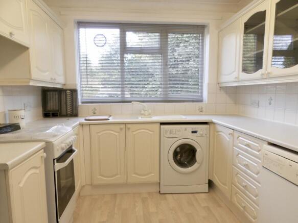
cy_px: 112
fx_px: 207
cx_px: 149
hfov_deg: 71.6
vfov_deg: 56.8
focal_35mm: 24
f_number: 4.1
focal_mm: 4.3
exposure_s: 1/30
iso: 147
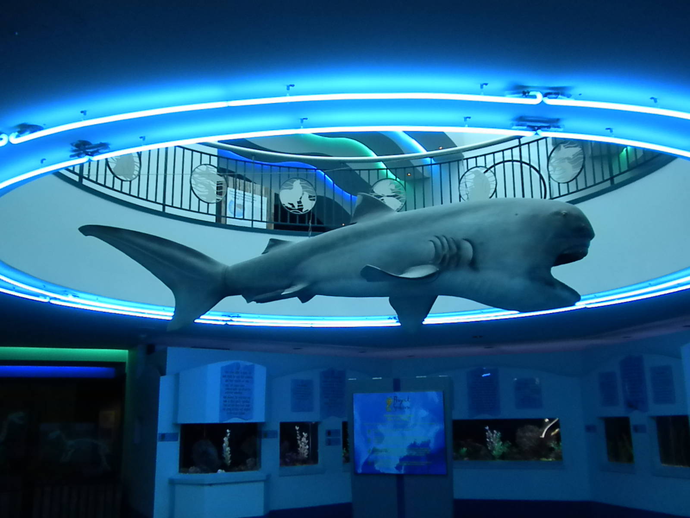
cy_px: 259
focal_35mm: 37
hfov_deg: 50.1
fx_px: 738
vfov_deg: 38.7
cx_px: 345
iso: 640
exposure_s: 1/66.4
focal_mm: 6.6
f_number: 3.5
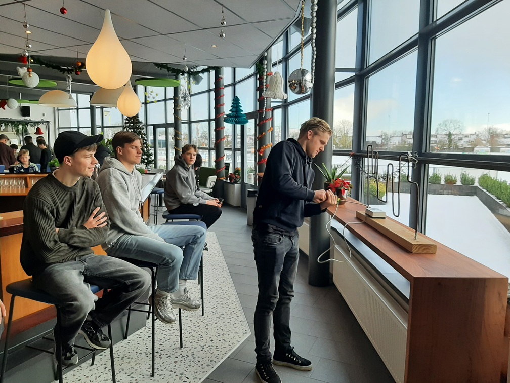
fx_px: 383
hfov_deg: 67.3
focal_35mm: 26
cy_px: 192
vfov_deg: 53.1
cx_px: 255
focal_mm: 3.93
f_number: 1.7
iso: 40
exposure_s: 1/181
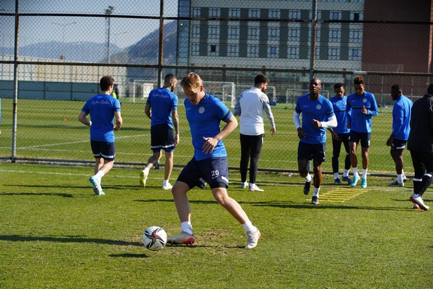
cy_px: 144
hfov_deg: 18.6
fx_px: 1323
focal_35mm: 110
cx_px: 216
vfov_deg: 12.5
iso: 3200
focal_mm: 110
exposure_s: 1/8000
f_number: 5.6
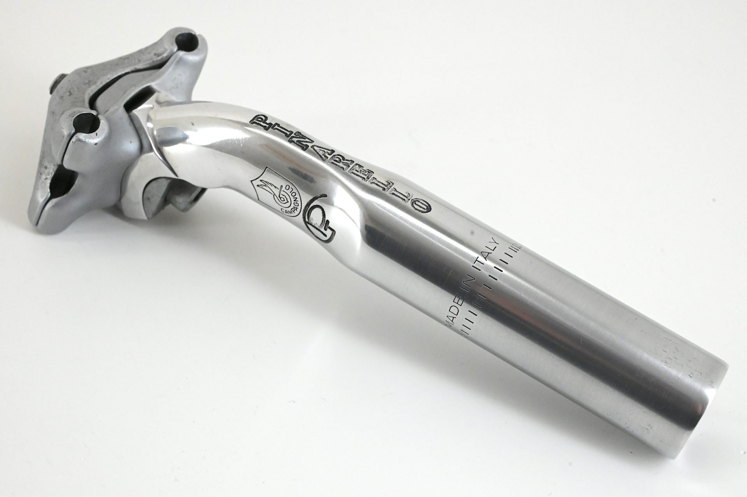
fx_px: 1452
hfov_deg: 28.9
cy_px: 248
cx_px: 374
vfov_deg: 19.4
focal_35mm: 70
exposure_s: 1/500
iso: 9000
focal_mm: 70
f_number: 14
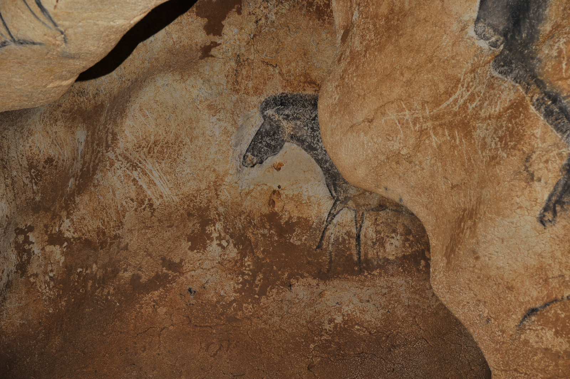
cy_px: 190
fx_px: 1345
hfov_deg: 23.9
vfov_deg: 16.1
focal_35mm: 85
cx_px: 285
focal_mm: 85
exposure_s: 1/60
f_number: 9
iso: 200
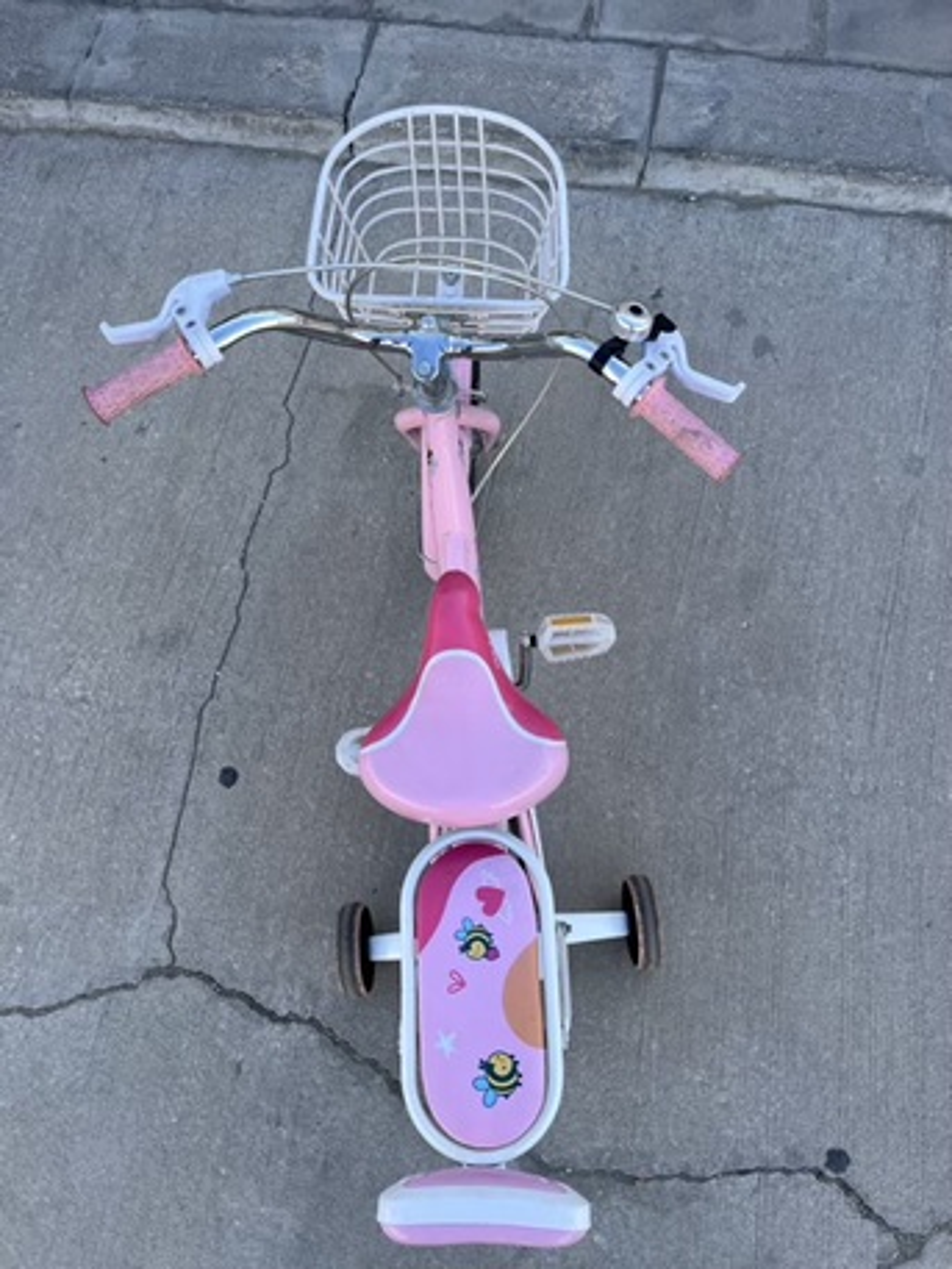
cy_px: 634
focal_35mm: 26
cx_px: 476
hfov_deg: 53.1
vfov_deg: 67.3
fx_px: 953
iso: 50
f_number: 1.6
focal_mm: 5.1
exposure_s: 1/1086
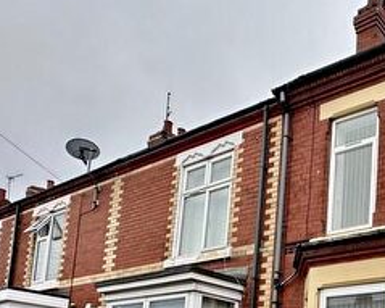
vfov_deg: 32.4
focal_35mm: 40
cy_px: 346
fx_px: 456
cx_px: 395
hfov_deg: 39.7
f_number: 2.2
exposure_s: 1/116
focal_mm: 2.22
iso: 40
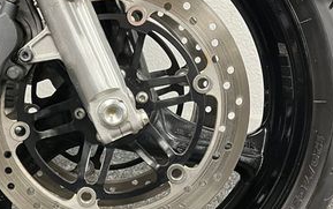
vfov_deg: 21.3
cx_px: 97
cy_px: 84
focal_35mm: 61
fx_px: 554
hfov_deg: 33.0
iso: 400
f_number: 1.6
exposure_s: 1/33
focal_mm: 5.1
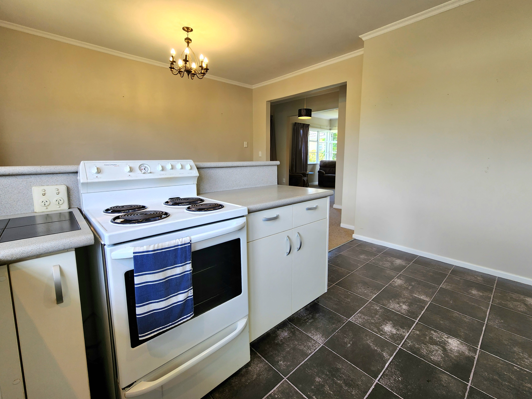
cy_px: 187
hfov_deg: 102.0
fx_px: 215
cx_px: 272
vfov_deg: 85.6
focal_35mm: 14
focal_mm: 2.2
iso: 80
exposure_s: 1/101
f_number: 2.2
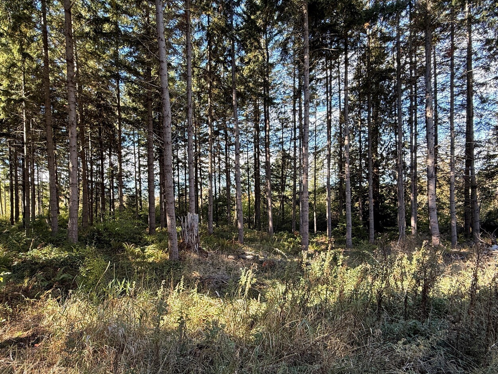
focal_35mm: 18
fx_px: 259
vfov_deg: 71.2
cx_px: 223
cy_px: 213
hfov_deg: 87.4
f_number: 2.2
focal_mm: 2.22
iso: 64
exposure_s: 1/119
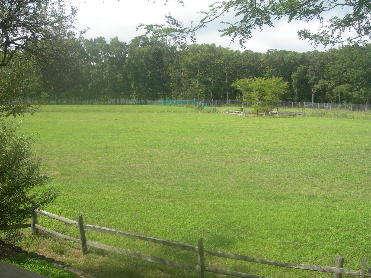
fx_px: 407
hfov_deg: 49.0
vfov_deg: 37.7
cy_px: 139
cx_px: 186
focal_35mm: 38
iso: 50
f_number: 4.8
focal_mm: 7.8
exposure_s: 1/290
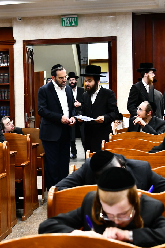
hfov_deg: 14.3
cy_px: 123
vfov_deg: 21.7
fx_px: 646
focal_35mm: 94
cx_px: -2
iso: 2500
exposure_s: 1/125
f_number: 5.6
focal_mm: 62
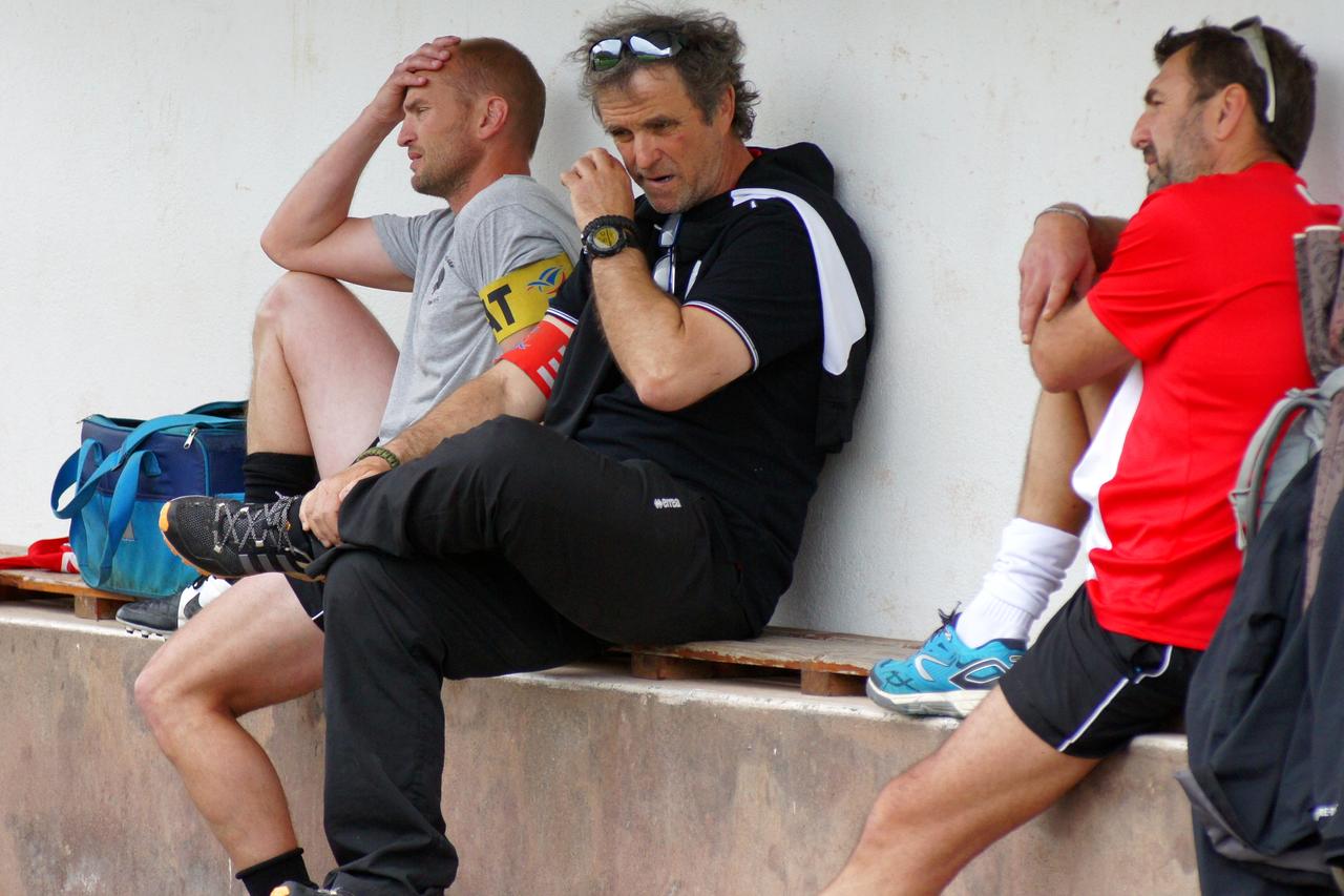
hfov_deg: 7.6
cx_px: 672
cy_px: 448
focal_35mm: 270
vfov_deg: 5.1
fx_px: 10078
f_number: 5.6
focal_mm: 180
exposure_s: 1/1000
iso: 800
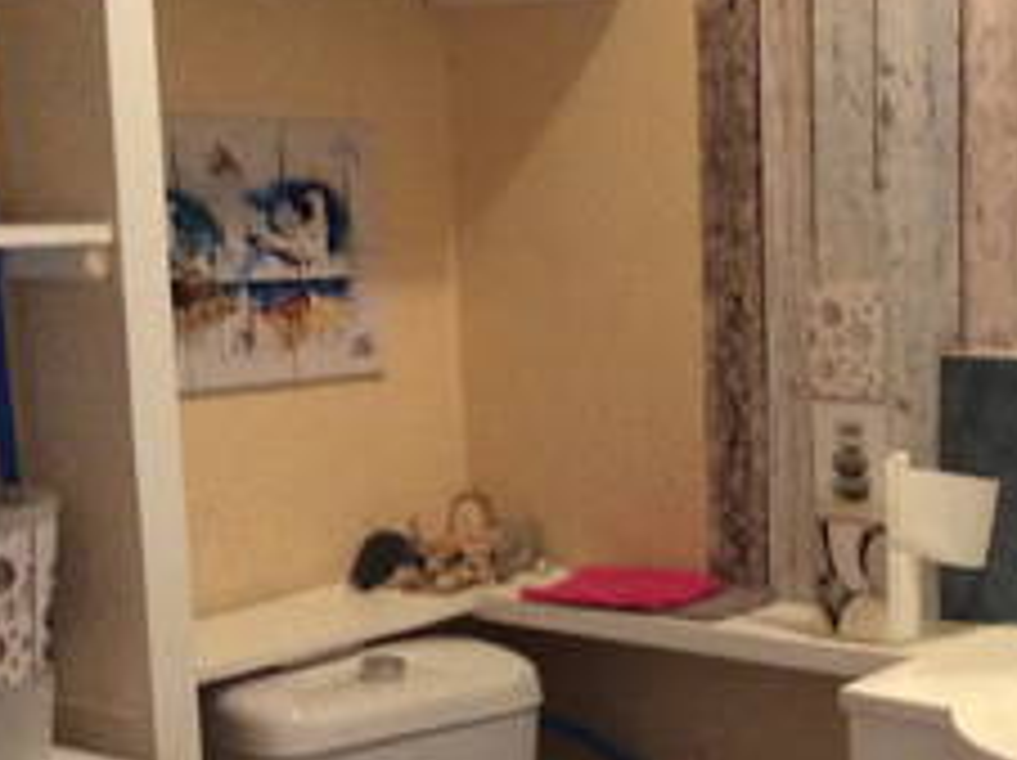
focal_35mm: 67
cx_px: 778
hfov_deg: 28.5
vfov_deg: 21.8
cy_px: 472
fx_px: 1966
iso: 320
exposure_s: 1/17
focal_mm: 3.3
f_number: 2.4
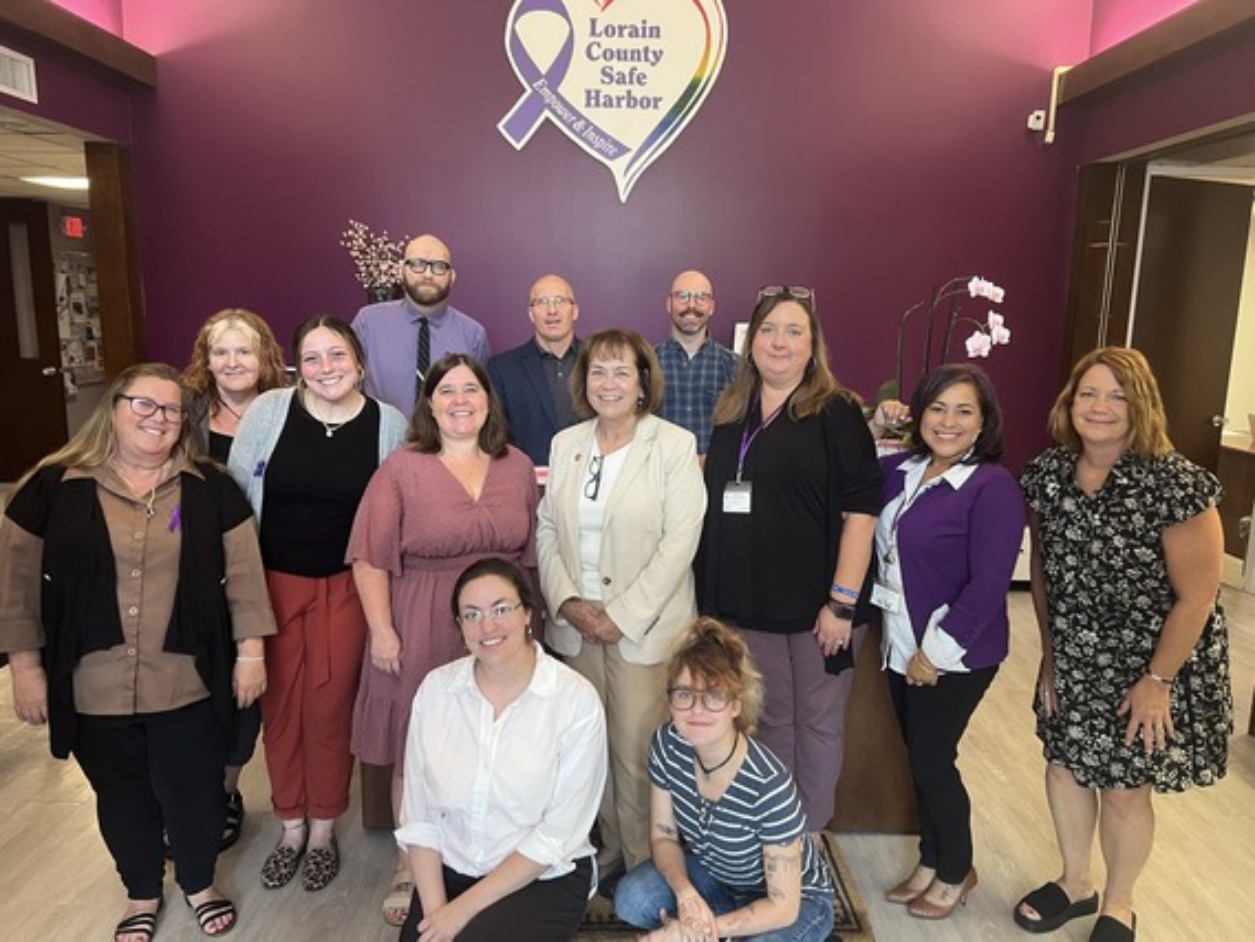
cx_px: 628
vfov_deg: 53.1
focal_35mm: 26
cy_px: 471
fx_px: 943
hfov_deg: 67.3
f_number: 1.5
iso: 160
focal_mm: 5.7
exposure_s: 1/60
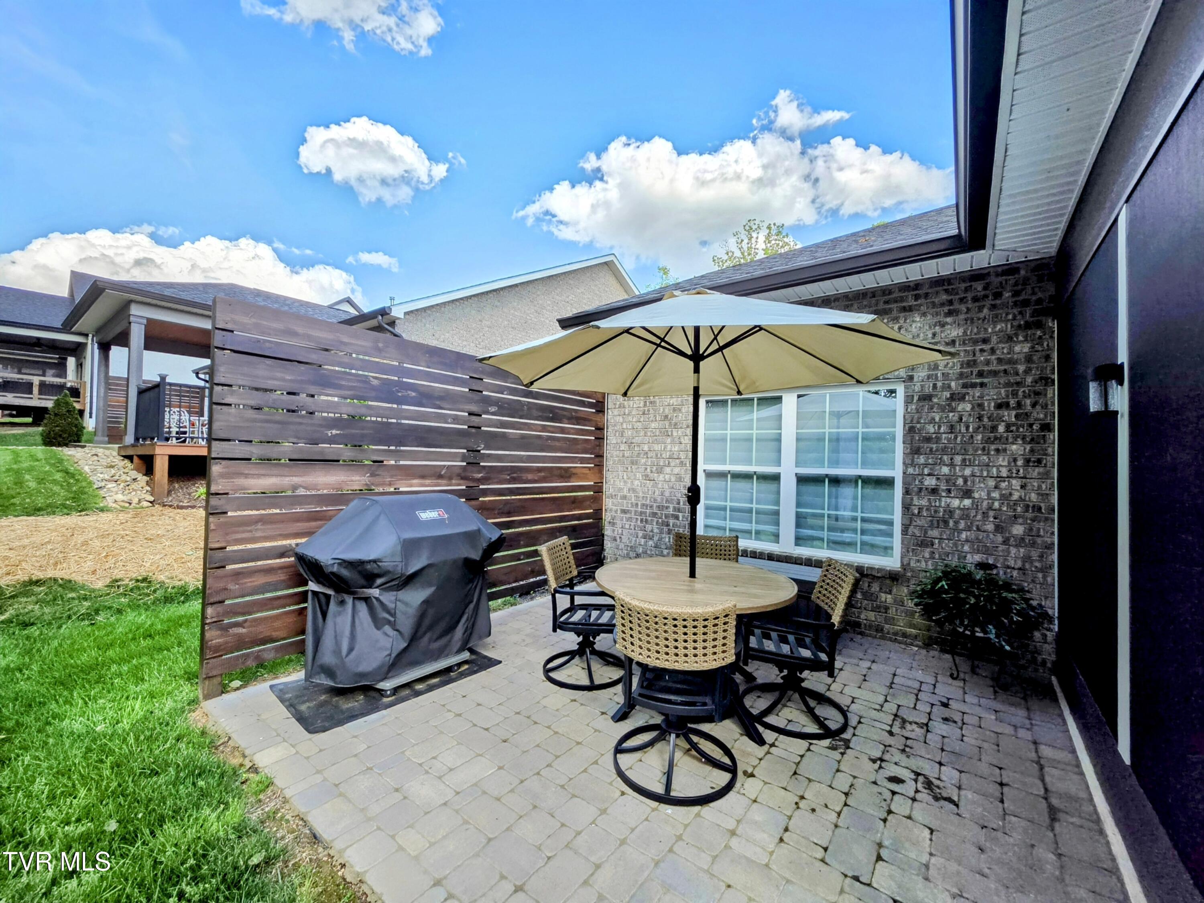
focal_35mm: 13
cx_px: 602
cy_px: 452
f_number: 1.9
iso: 40
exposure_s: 1/526
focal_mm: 2.2
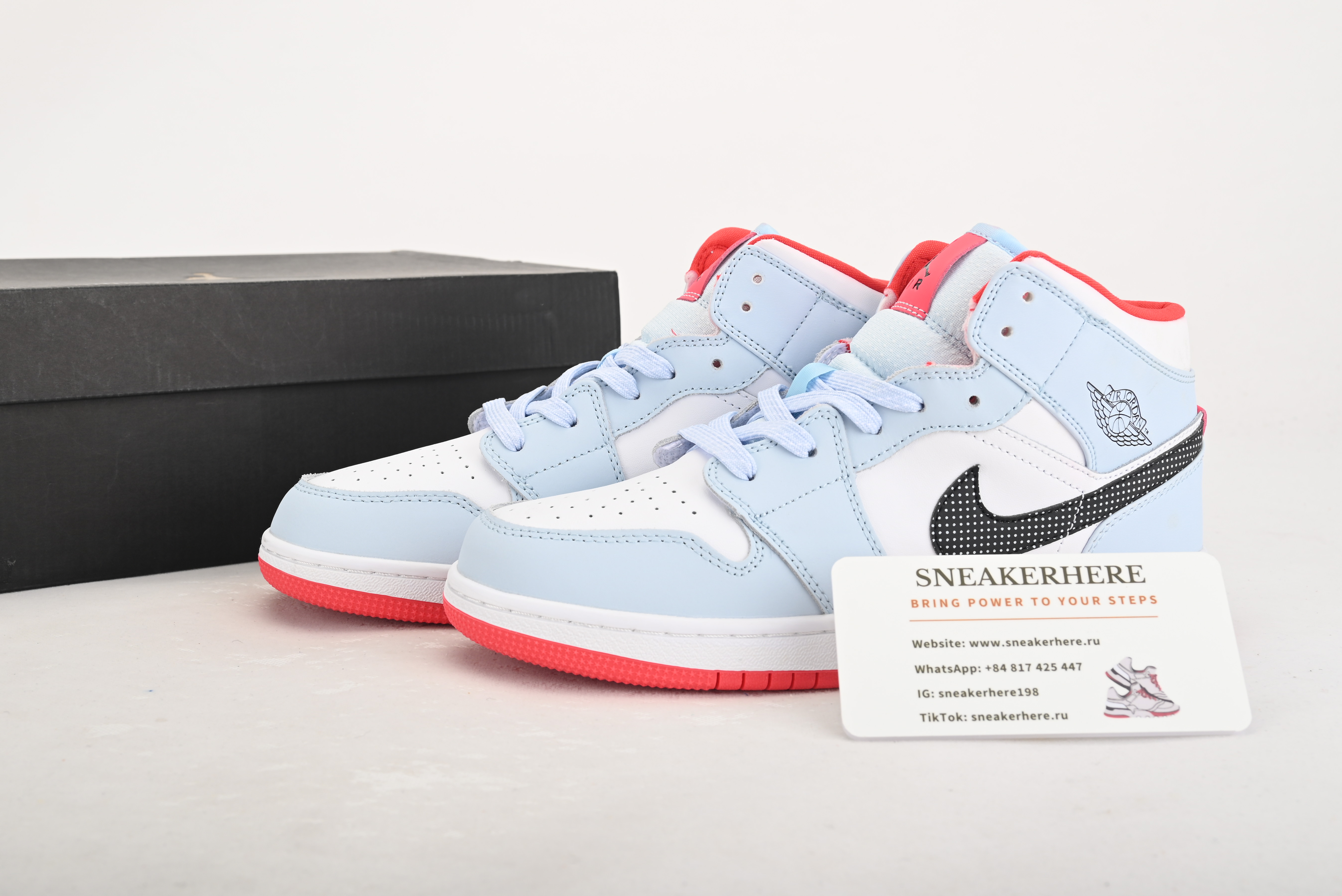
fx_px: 1753
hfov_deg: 41.9
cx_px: 671
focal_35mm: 47
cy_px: 419
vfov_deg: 28.7
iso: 100
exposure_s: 1/200
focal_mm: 42
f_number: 11
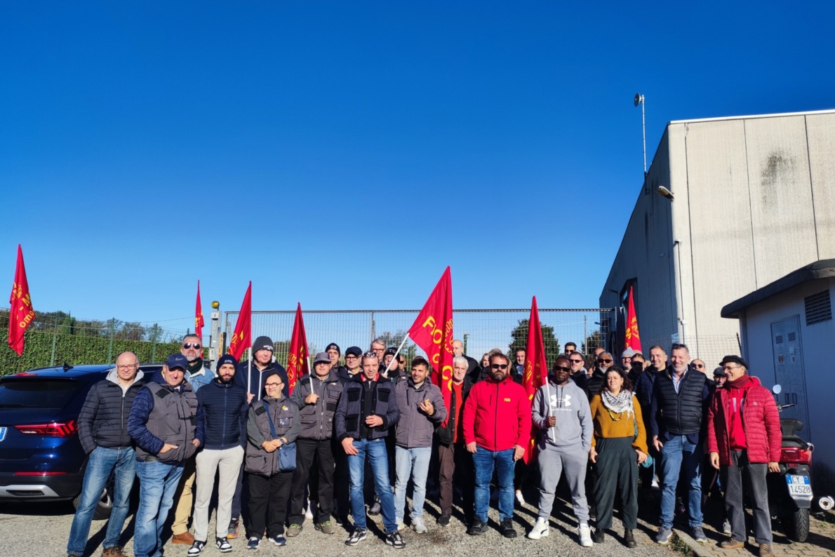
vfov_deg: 64.5
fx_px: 441
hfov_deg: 86.9
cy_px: 264
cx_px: 422
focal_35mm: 19
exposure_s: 1/912
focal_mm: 4.74
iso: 50
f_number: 1.79
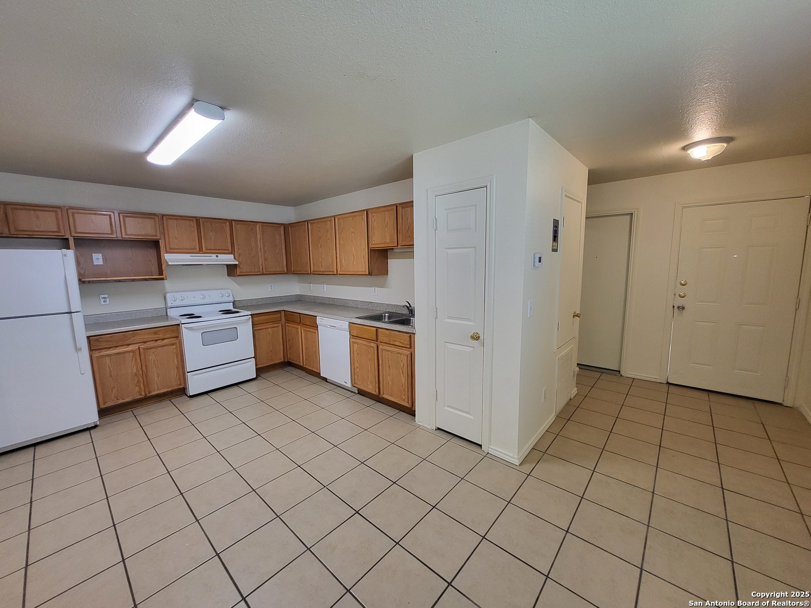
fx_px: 305
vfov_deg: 89.9
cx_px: 406
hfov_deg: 106.2
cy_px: 304
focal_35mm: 13
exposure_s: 1/60
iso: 200
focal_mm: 1.74
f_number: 2.2
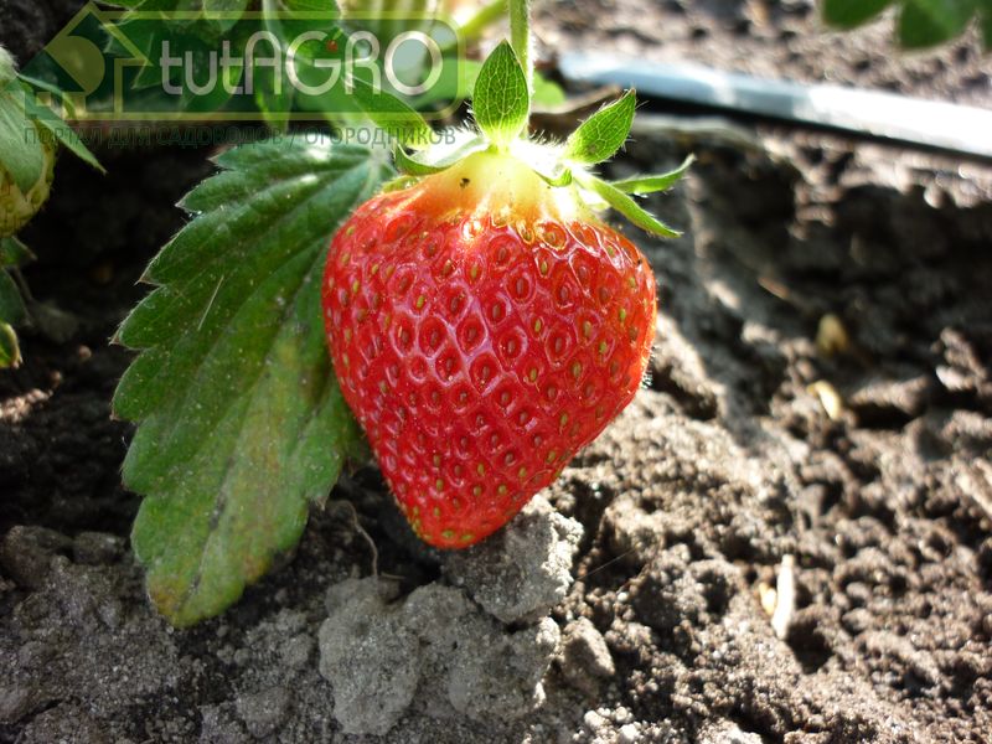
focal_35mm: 33
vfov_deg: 42.9
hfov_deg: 55.4
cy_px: 372
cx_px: 496
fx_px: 946
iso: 80
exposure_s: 1/125
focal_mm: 5.5
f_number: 2.8
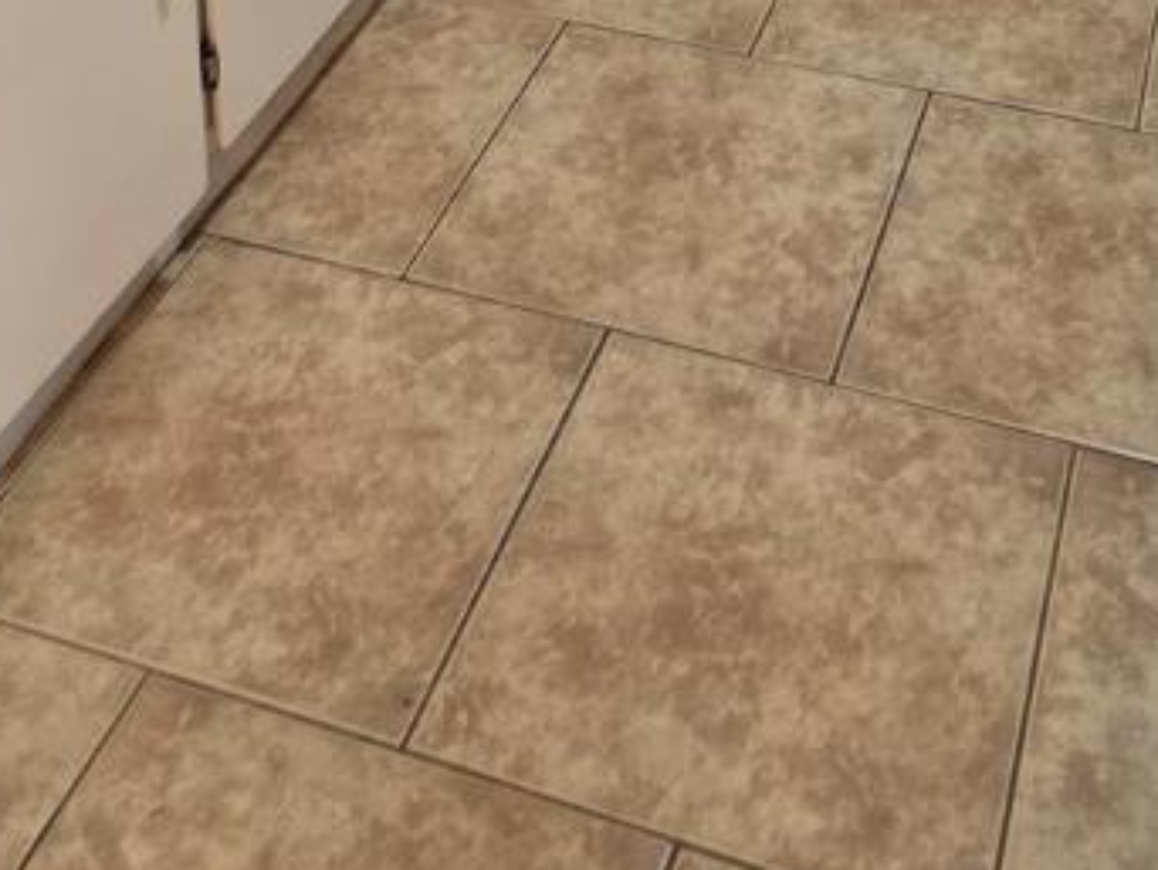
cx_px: 596
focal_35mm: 57
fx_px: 1908
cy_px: -922
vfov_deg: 17.4
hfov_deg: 33.8
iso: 320
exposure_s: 1/60
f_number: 1.9
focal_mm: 2.2
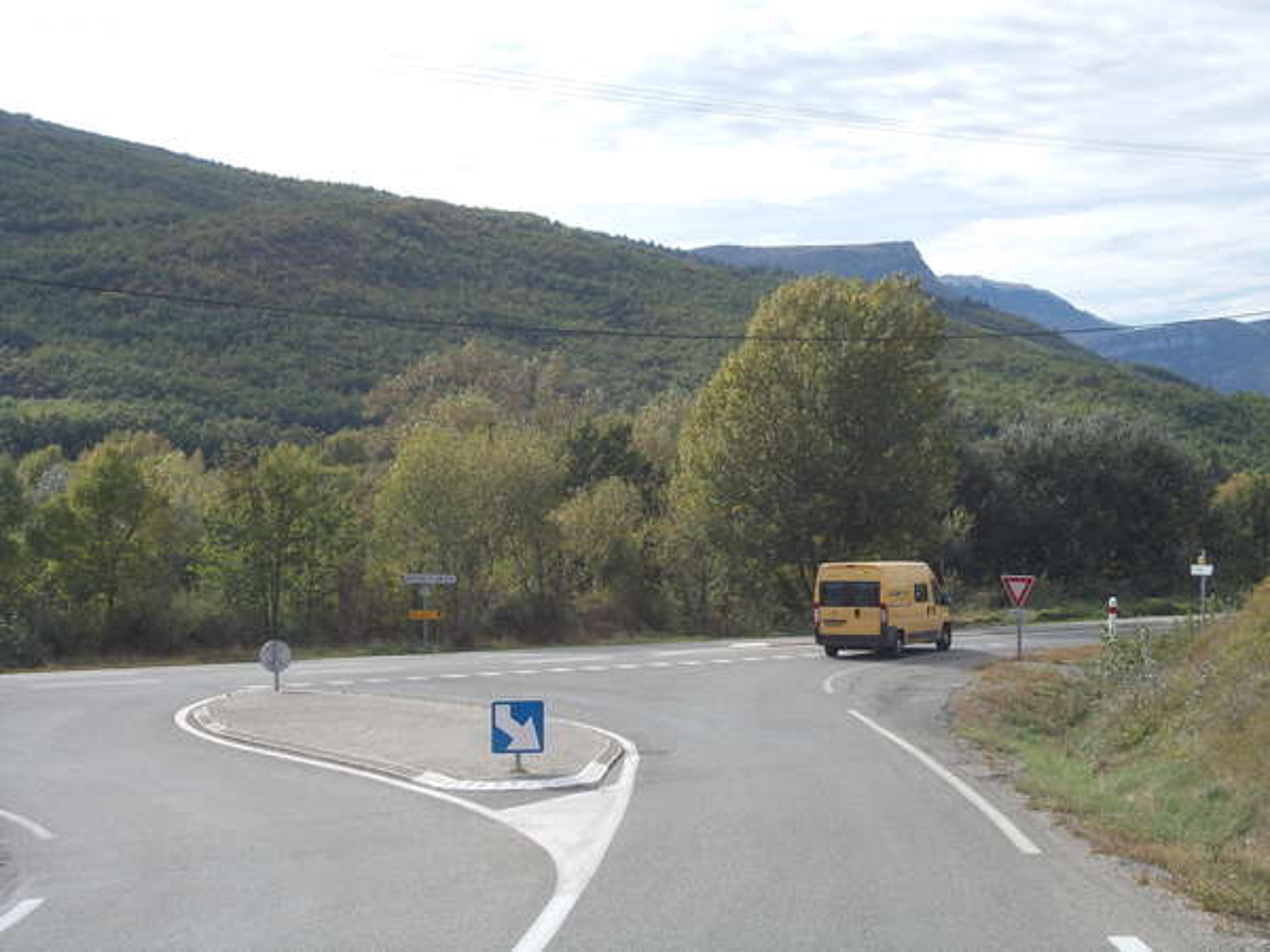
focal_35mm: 60
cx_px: 635
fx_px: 2201
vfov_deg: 24.4
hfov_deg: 32.2
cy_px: 476
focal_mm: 8.5
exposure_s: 1/160
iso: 80
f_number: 8
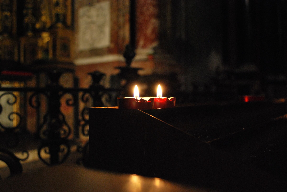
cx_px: 144
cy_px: 96
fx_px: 287
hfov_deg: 53.1
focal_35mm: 36
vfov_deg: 37.0
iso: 800
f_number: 4.2
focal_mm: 24
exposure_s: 1/25
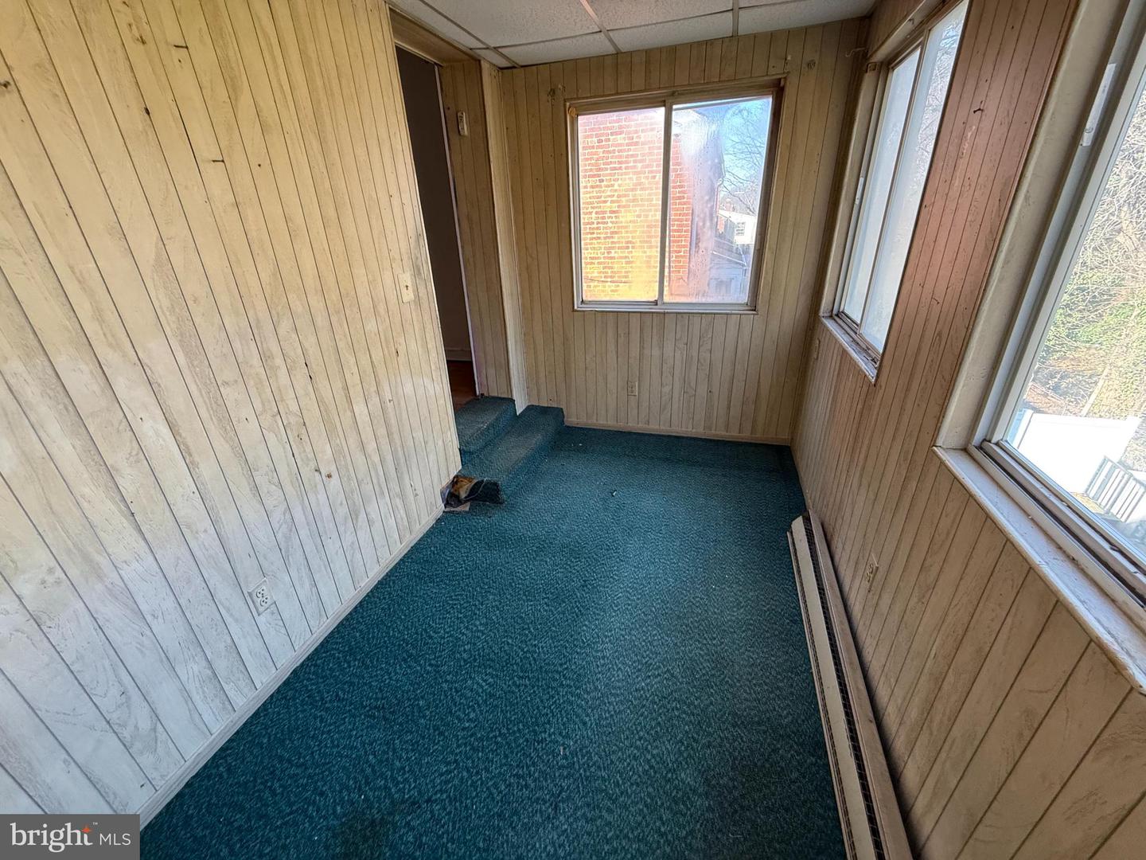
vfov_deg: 85.7
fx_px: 463
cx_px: 573
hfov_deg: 102.1
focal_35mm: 14
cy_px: 430
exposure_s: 1/105
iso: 250
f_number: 2.2
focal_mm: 2.22
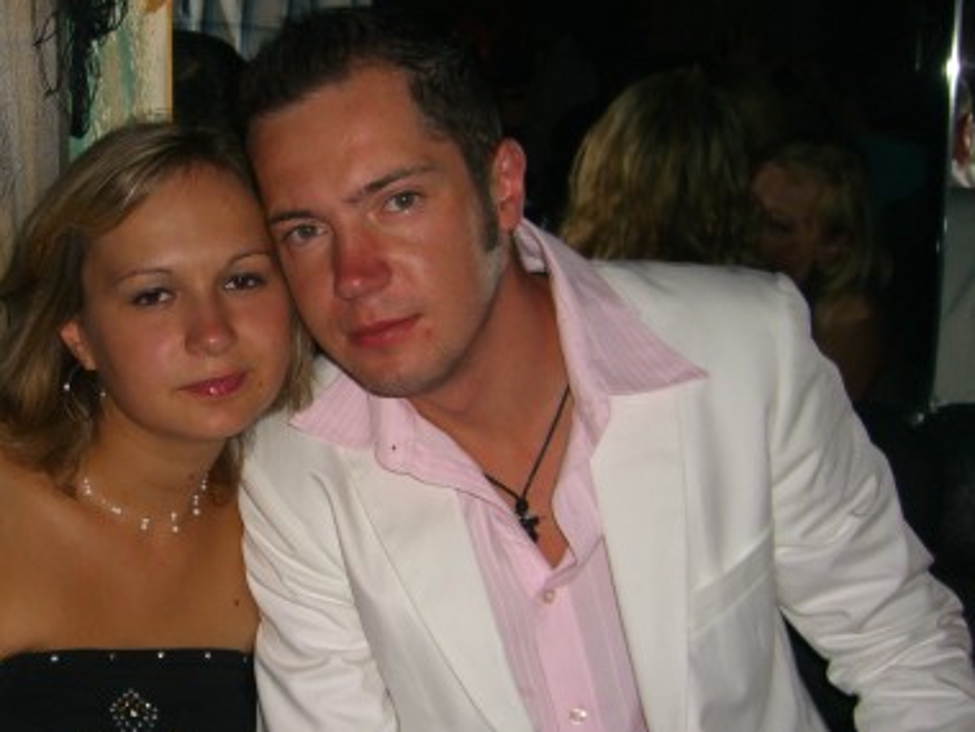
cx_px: 228
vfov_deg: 24.4
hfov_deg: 31.5
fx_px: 1690
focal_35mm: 60
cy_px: 444
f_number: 2.8
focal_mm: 7.9
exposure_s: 1/60
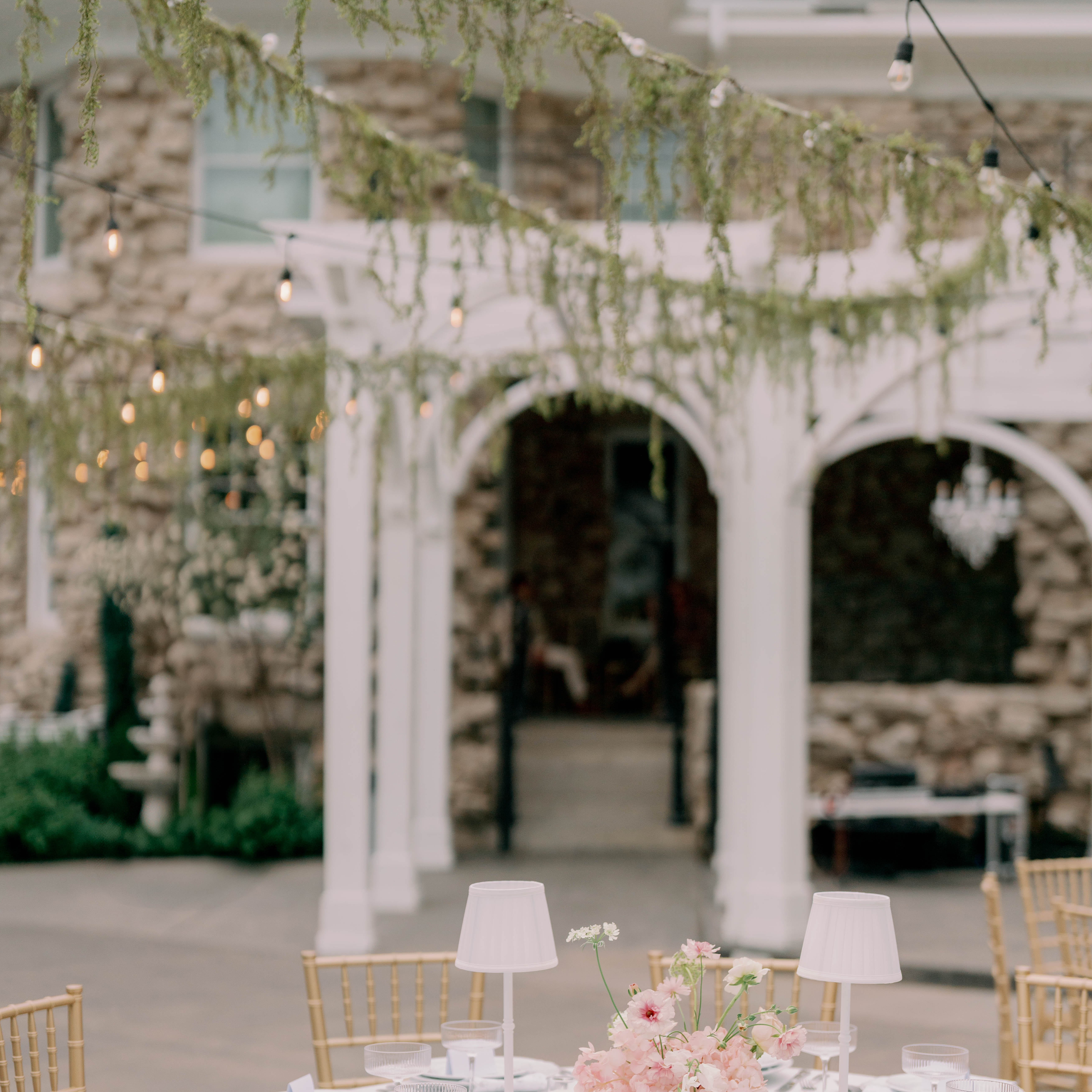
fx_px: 2284
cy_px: 663
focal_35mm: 64
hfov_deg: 26.9
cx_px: 544
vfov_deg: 26.8
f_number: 1.6
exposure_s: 1/2500
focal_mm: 50
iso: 200
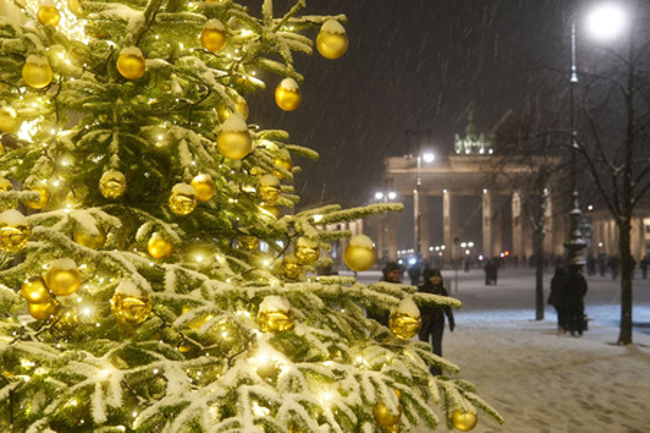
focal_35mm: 45
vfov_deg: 29.8
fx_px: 812
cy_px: 216
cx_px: 325
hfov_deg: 43.6
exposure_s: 1/30
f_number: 3.2
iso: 640
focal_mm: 30
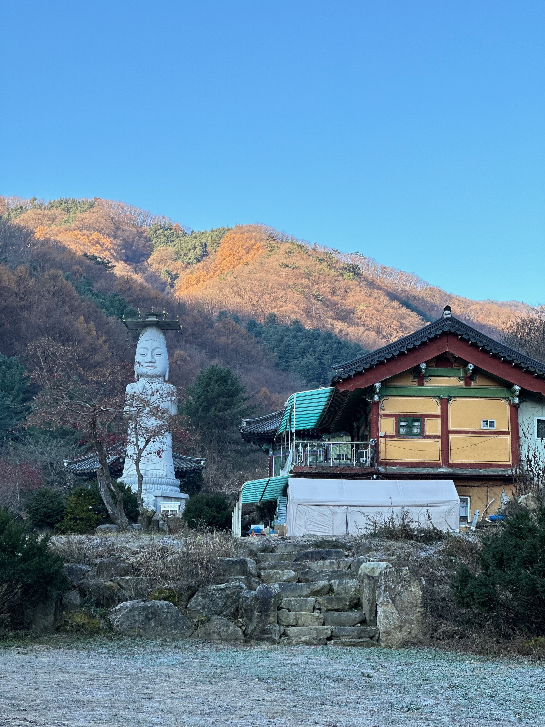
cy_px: 364
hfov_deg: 19.1
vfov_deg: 25.3
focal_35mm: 77
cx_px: 272
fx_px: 1616
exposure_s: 1/121
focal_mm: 9
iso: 25
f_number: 2.8
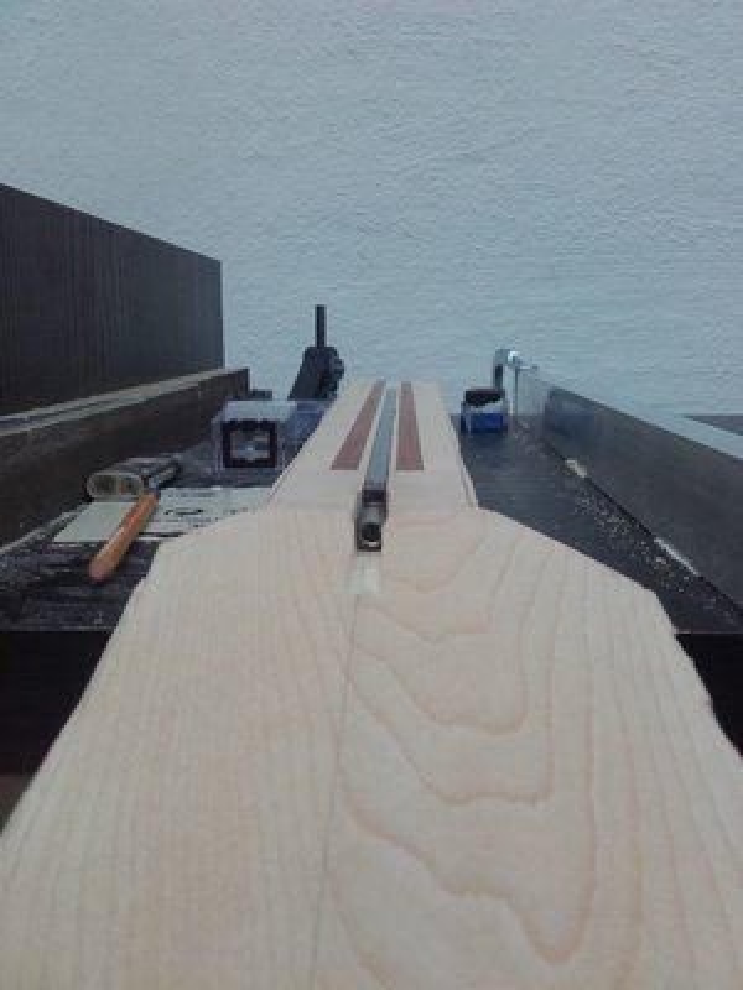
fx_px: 887
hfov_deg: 45.4
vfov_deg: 58.4
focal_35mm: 31
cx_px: 372
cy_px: 495
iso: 50
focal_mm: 3.31
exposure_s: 1/172
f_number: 2.2
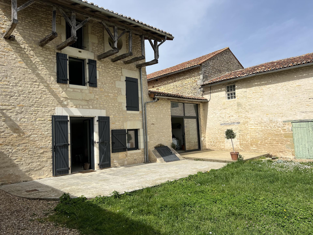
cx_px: 156
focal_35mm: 26
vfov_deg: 53.1
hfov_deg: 67.3
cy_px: 118
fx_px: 235
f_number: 1.5
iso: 50
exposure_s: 1/6211
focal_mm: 5.7
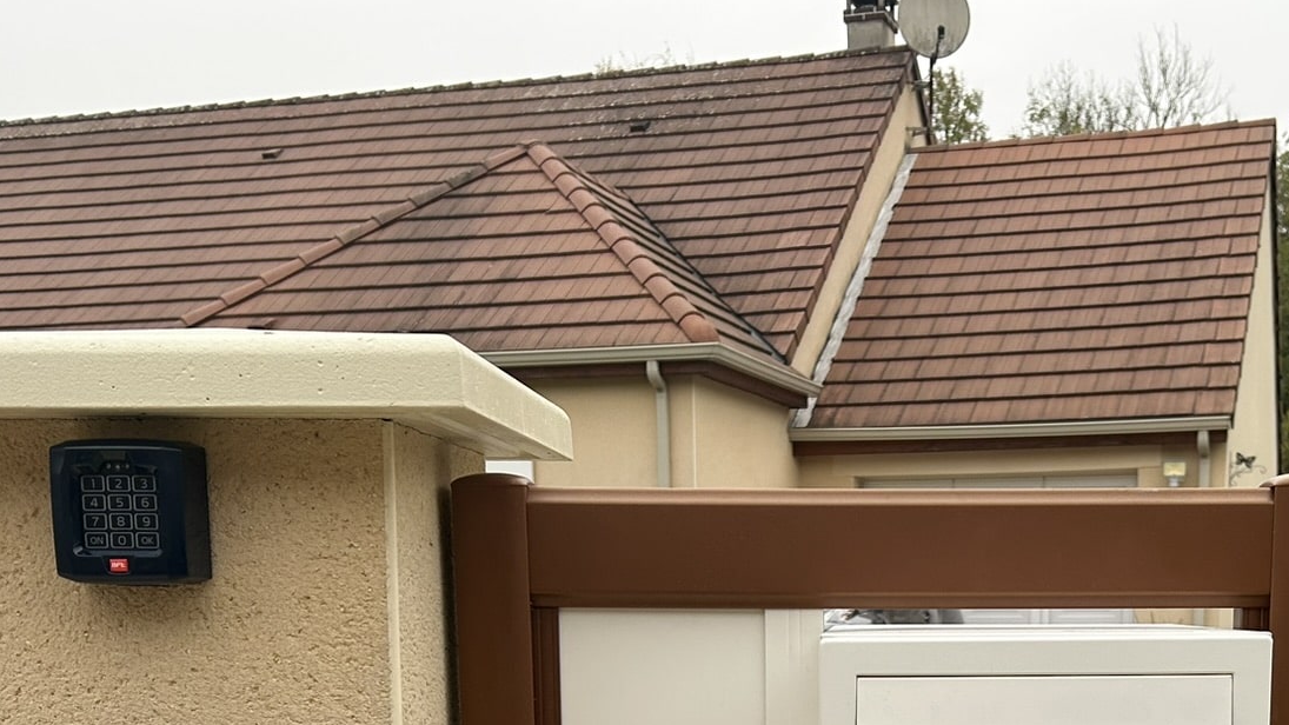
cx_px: 864
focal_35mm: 53
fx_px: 1812
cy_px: 860
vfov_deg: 21.1
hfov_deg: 38.7
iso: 50
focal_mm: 5.7
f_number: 1.5
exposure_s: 1/439
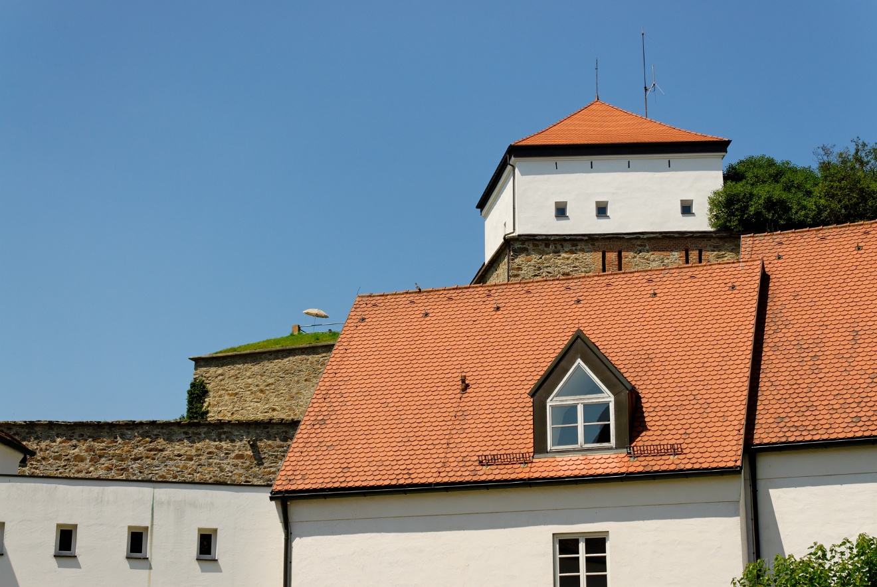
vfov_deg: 22.7
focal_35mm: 60
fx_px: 1464
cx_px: 438
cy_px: 294
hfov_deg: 33.4
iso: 100
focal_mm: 40
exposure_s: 1/350
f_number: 8
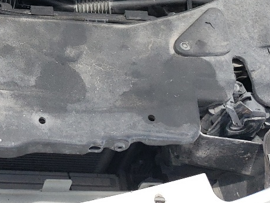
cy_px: -116
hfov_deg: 20.1
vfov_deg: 15.0
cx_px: -74
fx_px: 702
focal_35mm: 90
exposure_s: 1/1250
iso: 50
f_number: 1.5
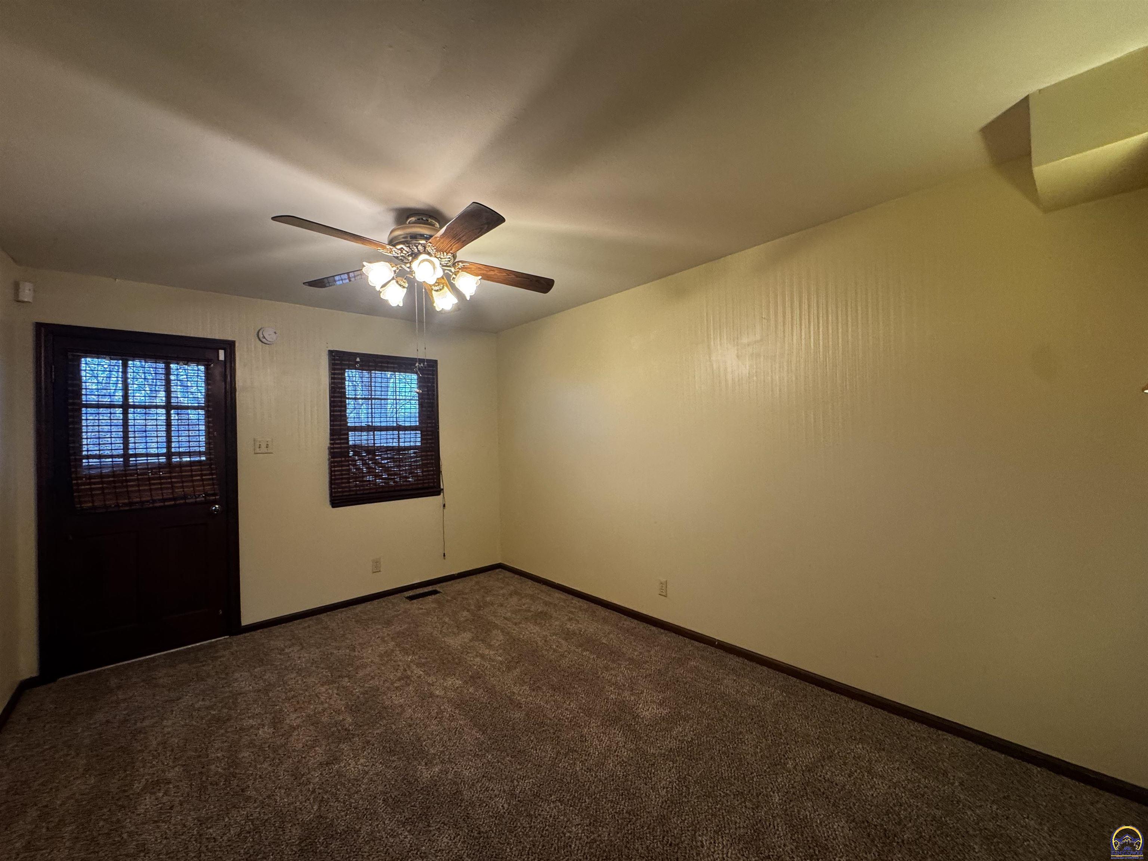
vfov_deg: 85.7
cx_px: 574
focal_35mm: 14
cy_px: 430
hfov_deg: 102.1
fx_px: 464
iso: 250
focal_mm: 2.22
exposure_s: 1/60
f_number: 2.2
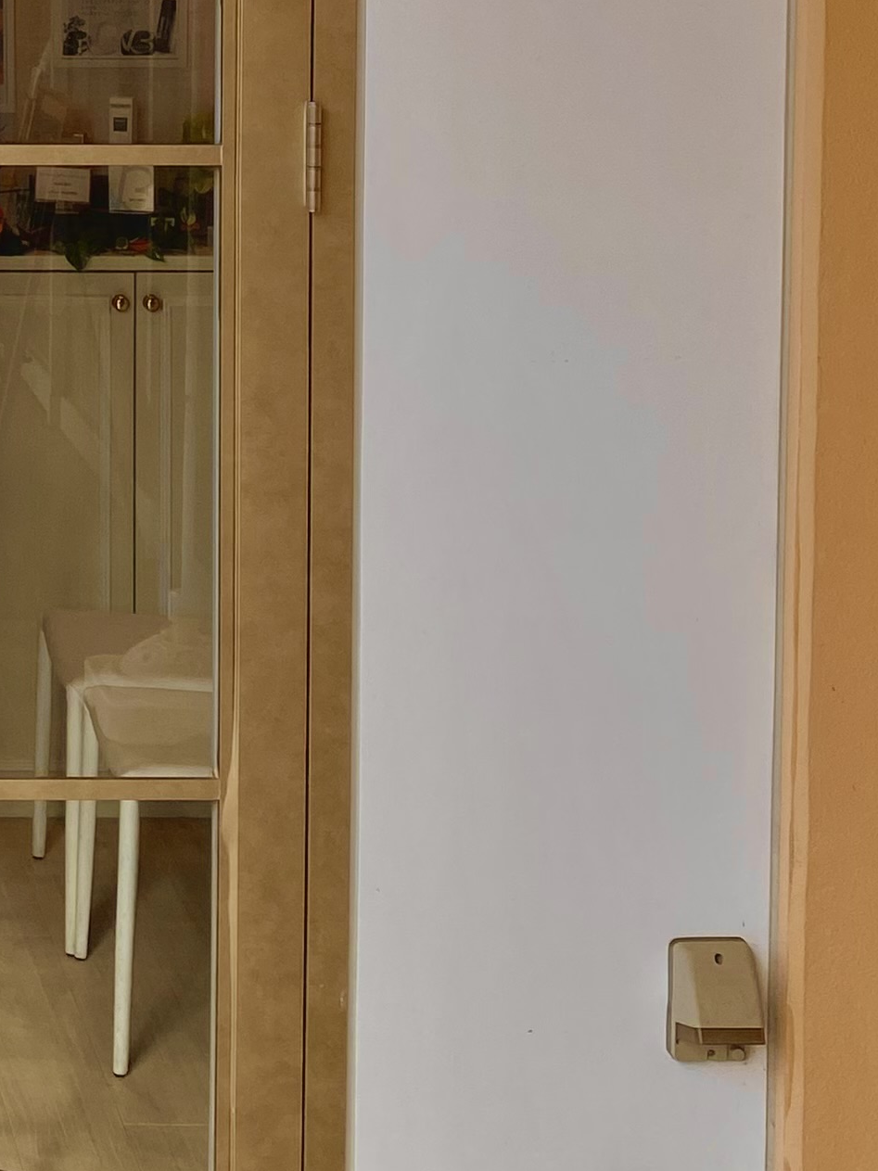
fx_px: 2807
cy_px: 39
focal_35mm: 83
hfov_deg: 16.3
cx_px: -418
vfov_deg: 22.8
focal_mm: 4.25
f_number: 1.8
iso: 32
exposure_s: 1/2066
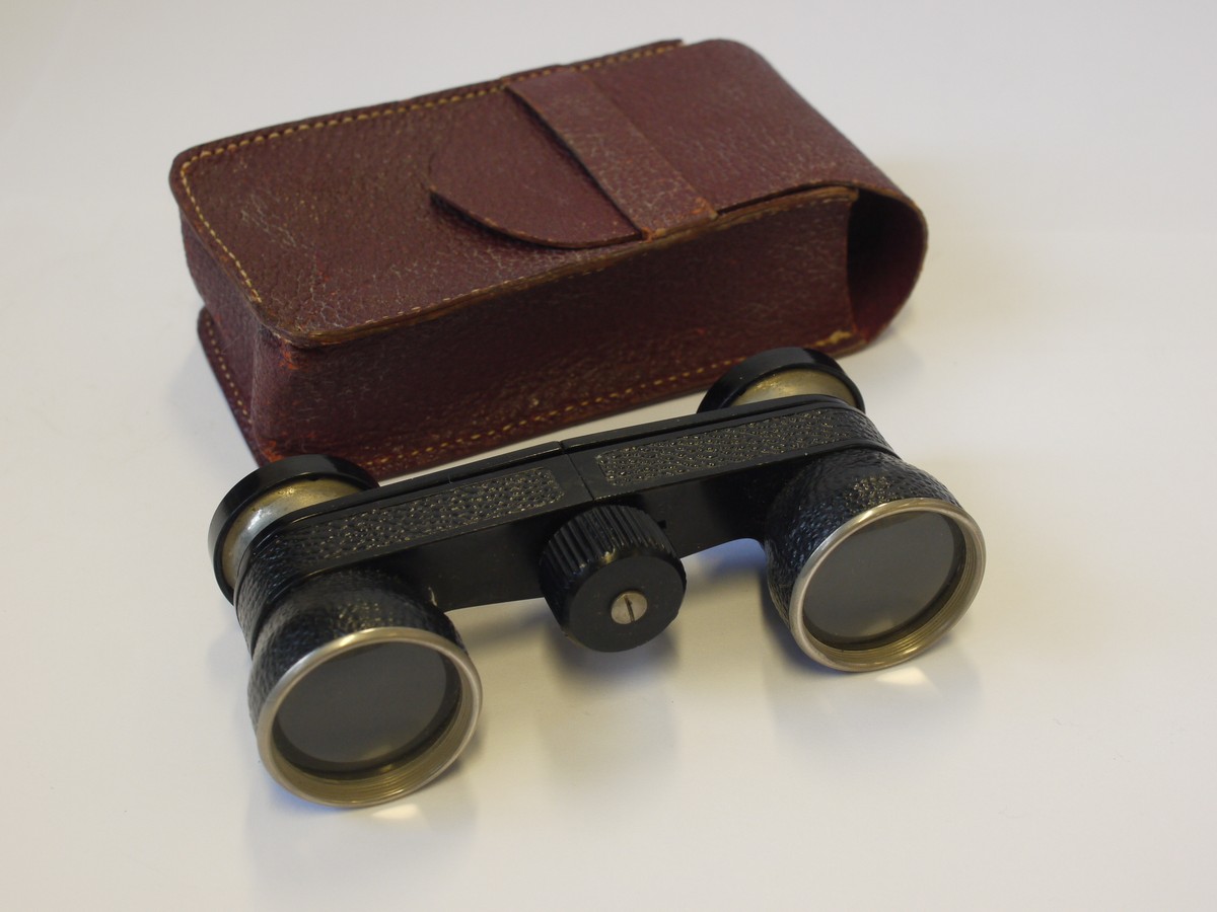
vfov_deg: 24.4
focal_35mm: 60
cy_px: 456
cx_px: 608
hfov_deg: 32.2
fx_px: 2109
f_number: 8
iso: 400
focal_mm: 30
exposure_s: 1/30
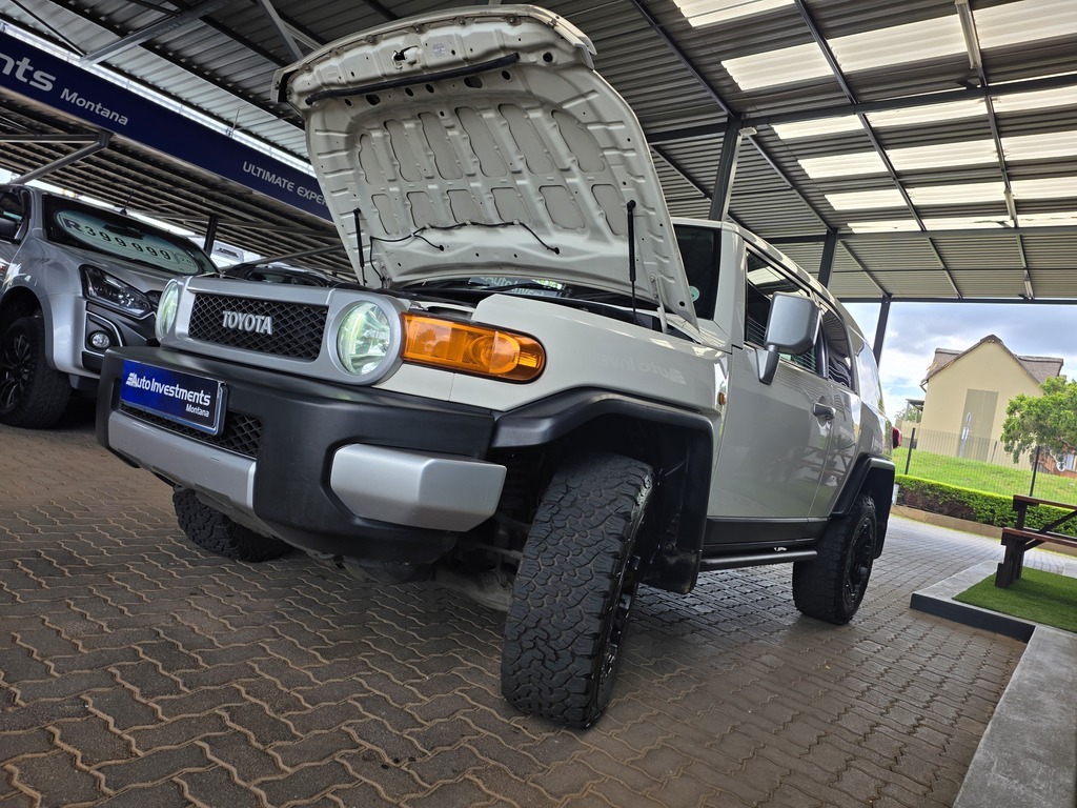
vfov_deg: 58.9
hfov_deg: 73.9
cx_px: 538
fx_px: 716
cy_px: 404
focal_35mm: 23
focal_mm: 6.25
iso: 25
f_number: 1.7
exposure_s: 1/359
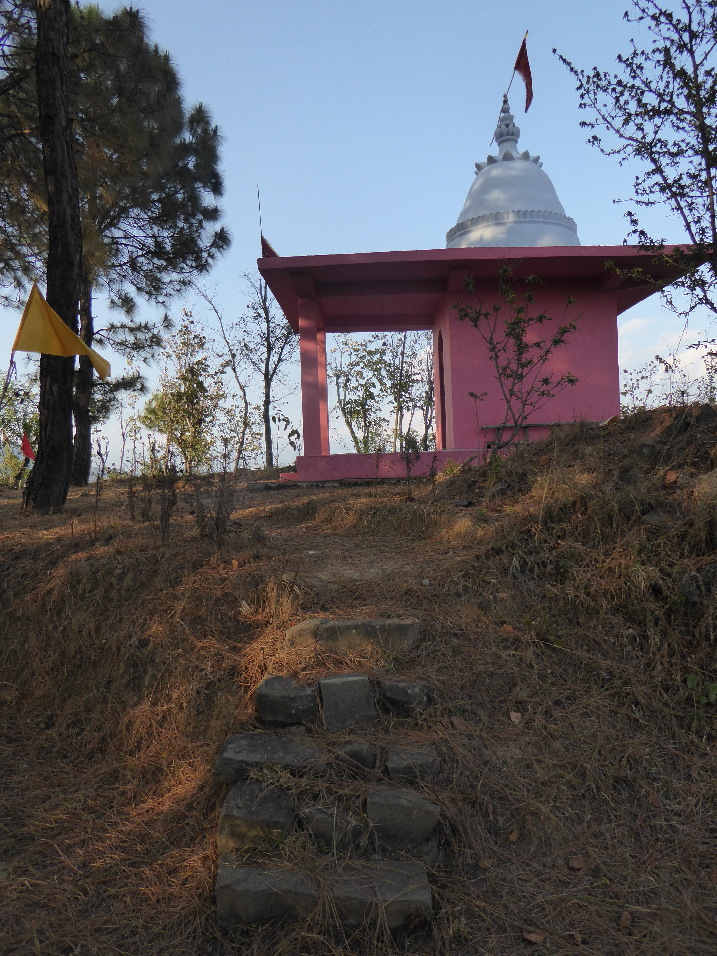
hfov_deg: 54.9
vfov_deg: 69.4
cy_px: 478
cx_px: 358
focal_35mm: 25
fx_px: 690
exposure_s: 1/500
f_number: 3.3
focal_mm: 4.3
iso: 200
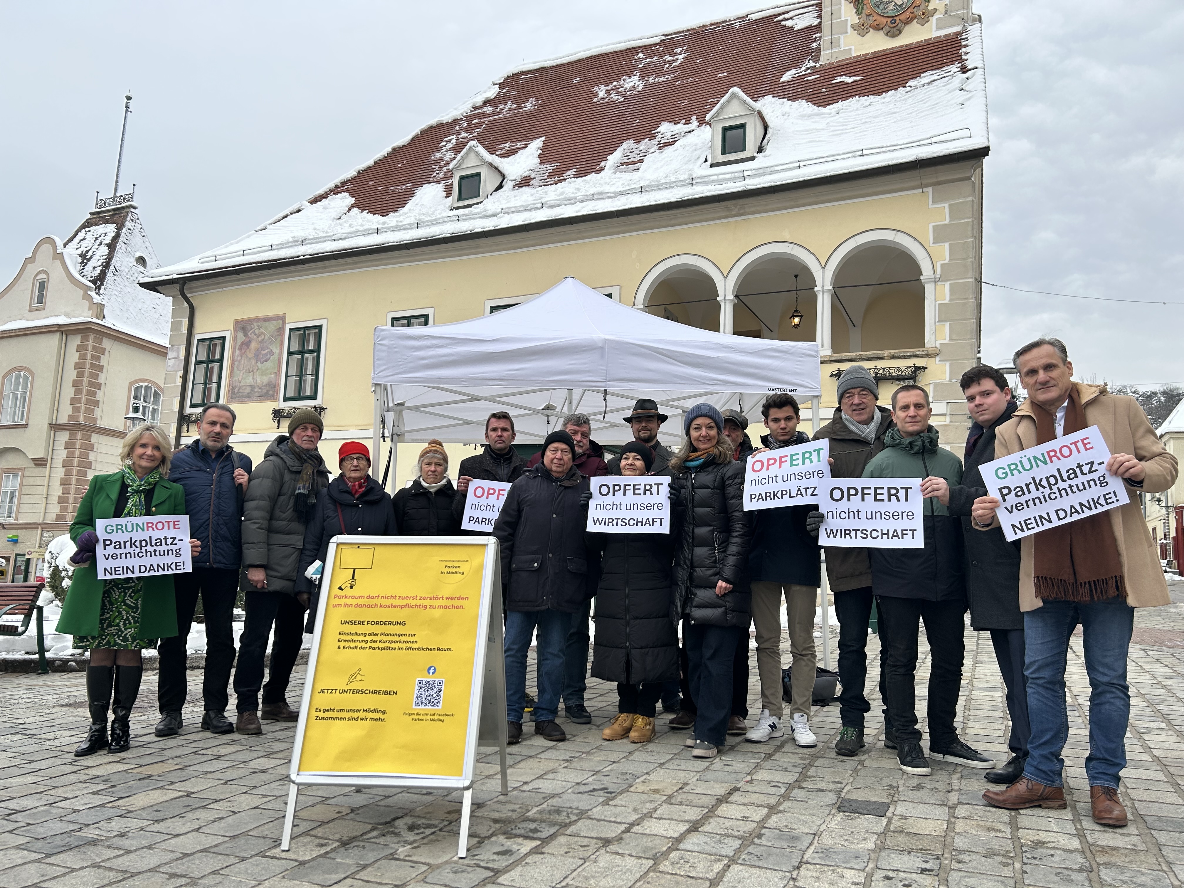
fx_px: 889
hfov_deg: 67.3
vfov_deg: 53.1
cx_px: 592
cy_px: 444
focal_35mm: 26
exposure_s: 1/431
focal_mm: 5.7
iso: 50
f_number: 1.5
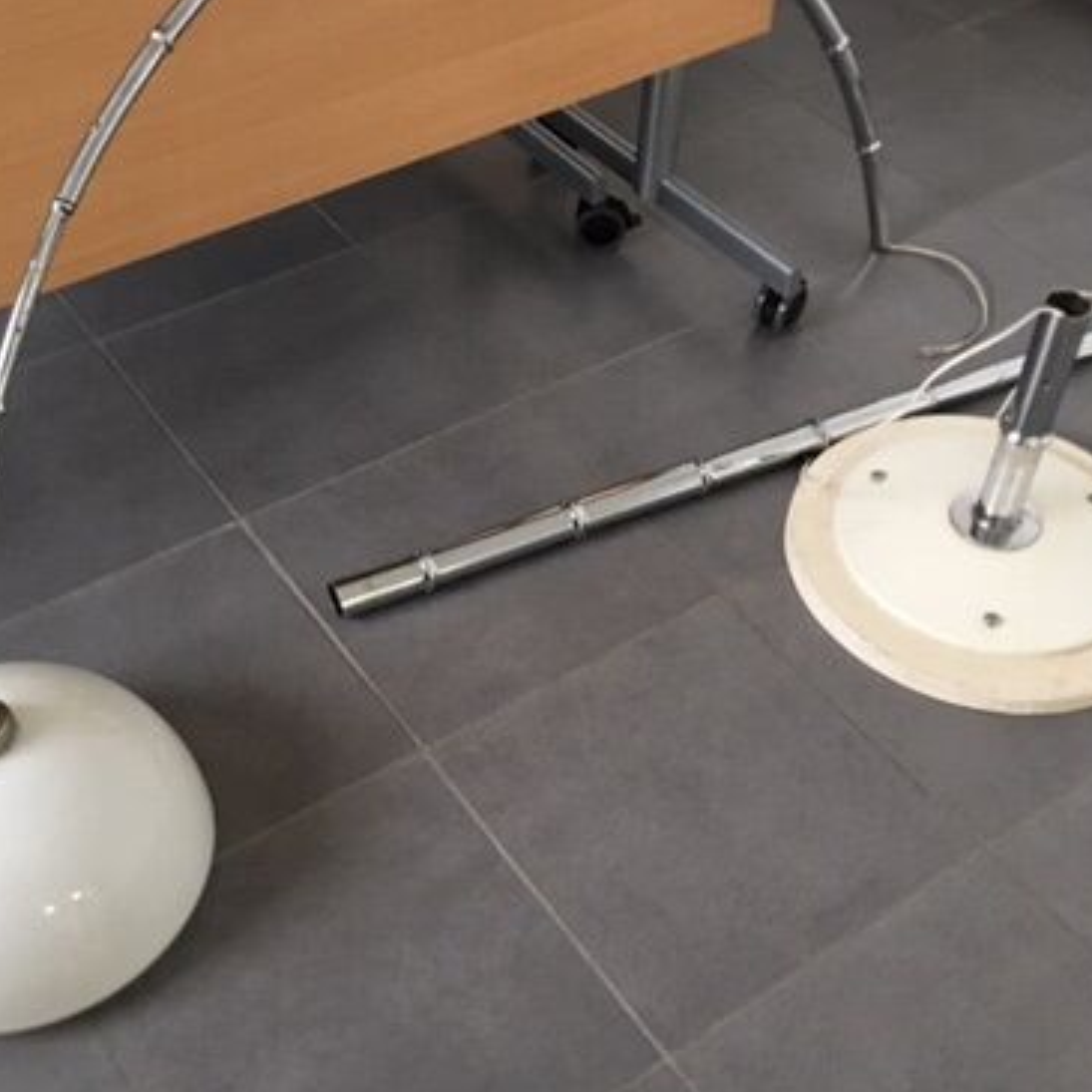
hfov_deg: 37.5
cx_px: 461
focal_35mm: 45
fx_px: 1606
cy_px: 547
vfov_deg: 37.6
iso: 100
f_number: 2.2
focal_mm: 4.15
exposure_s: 1/17
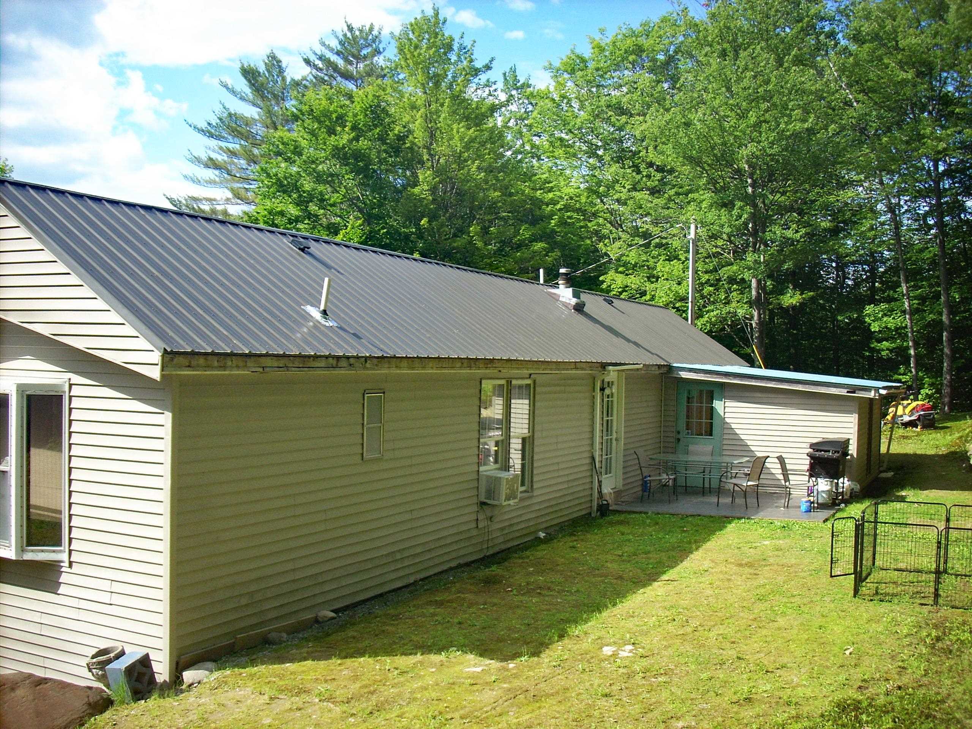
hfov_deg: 50.1
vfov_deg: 38.7
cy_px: 364
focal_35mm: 37
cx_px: 486
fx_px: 1039
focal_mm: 6.2
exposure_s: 1/369
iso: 64
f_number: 2.8
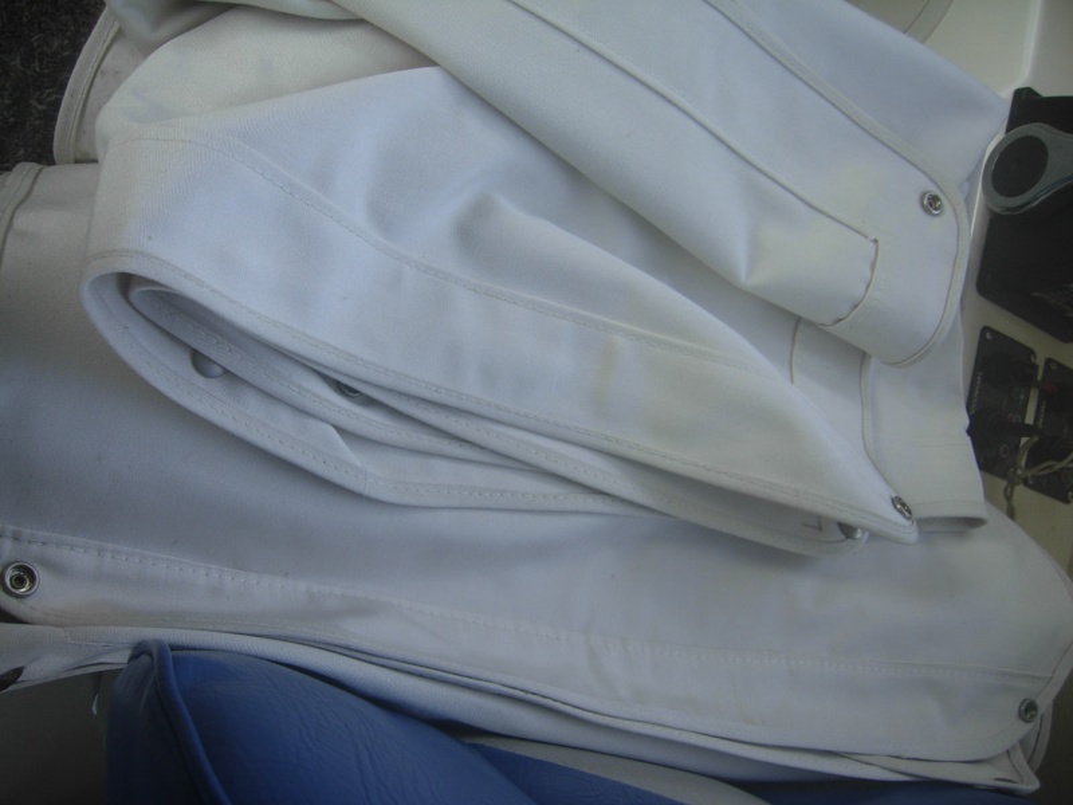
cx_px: 536
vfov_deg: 39.7
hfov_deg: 51.4
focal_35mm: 36
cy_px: 402
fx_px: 1116
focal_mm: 7.5
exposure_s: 1/69.7
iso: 50
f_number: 3
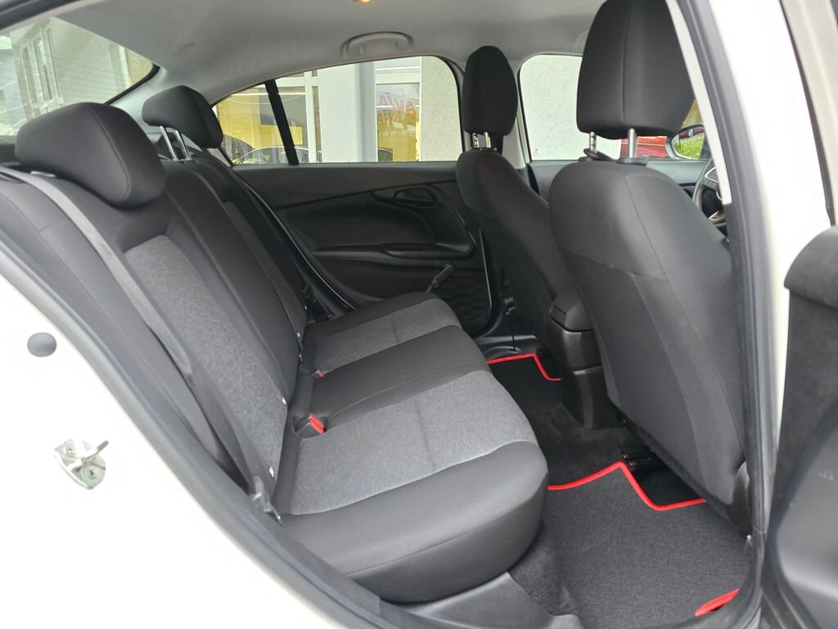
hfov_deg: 73.9
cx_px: 419
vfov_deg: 58.9
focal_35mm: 23
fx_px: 557
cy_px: 314
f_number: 1.7
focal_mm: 6.3
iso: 1000
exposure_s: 1/60
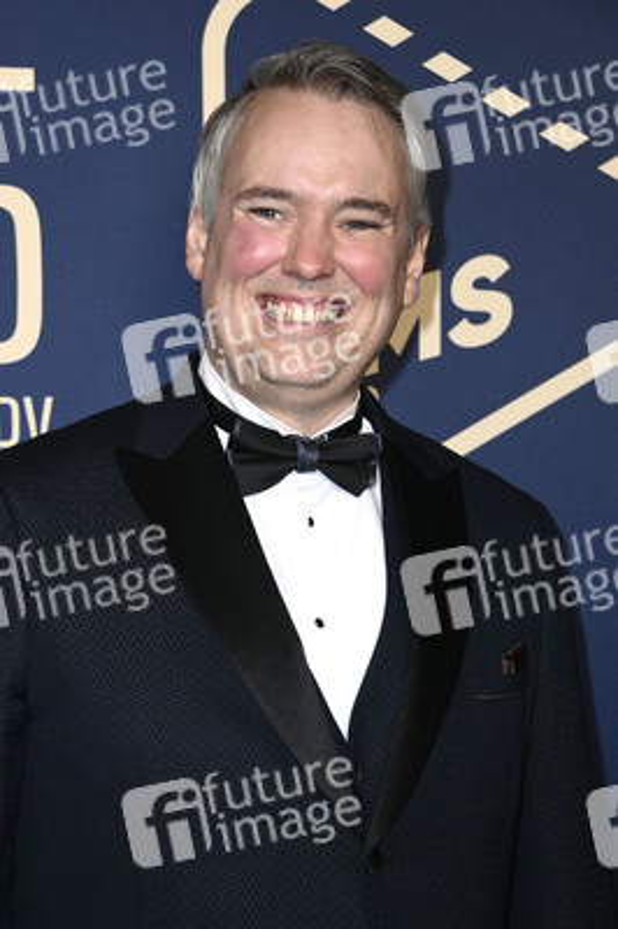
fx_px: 2192
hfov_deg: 16.0
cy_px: 464
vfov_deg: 23.9
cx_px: 309
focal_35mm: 85
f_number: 5.6
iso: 500
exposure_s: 1/250
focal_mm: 85
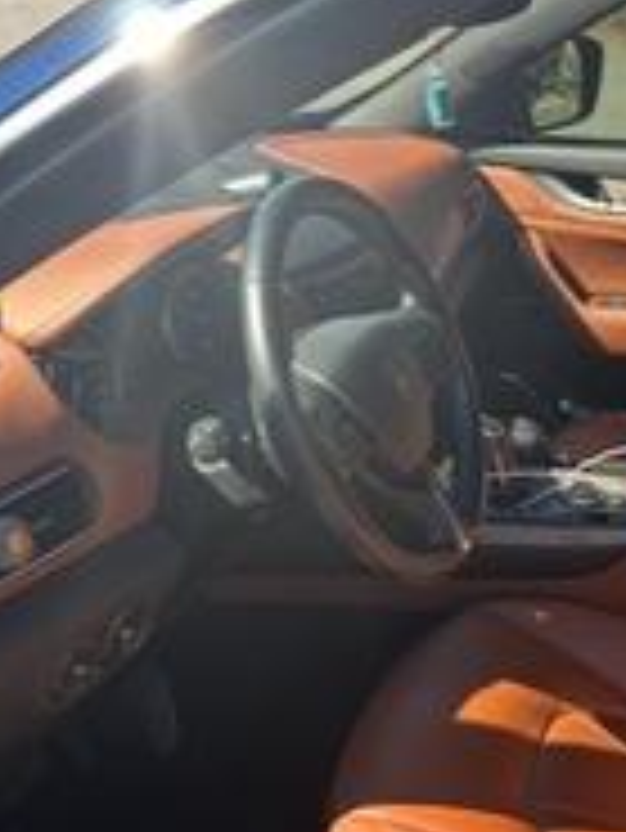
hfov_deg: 28.9
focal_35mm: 49
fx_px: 1180
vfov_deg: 38.1
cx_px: 527
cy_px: 603
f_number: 1.78
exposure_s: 1/762
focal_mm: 6.86
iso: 80
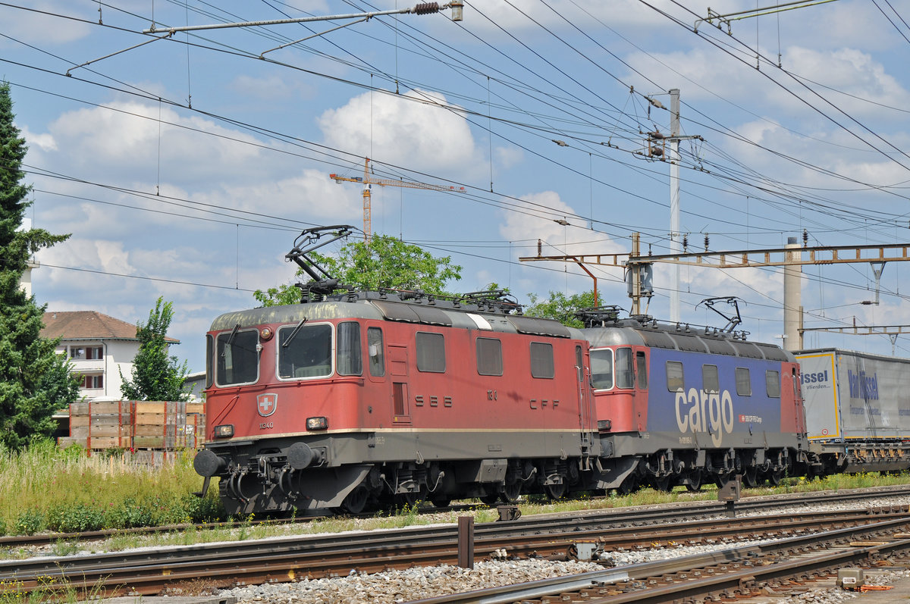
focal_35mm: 105
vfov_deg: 13.0
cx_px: 455
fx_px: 2651
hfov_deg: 19.5
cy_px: 302
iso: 250
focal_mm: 70
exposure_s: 1/1000
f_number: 7.1
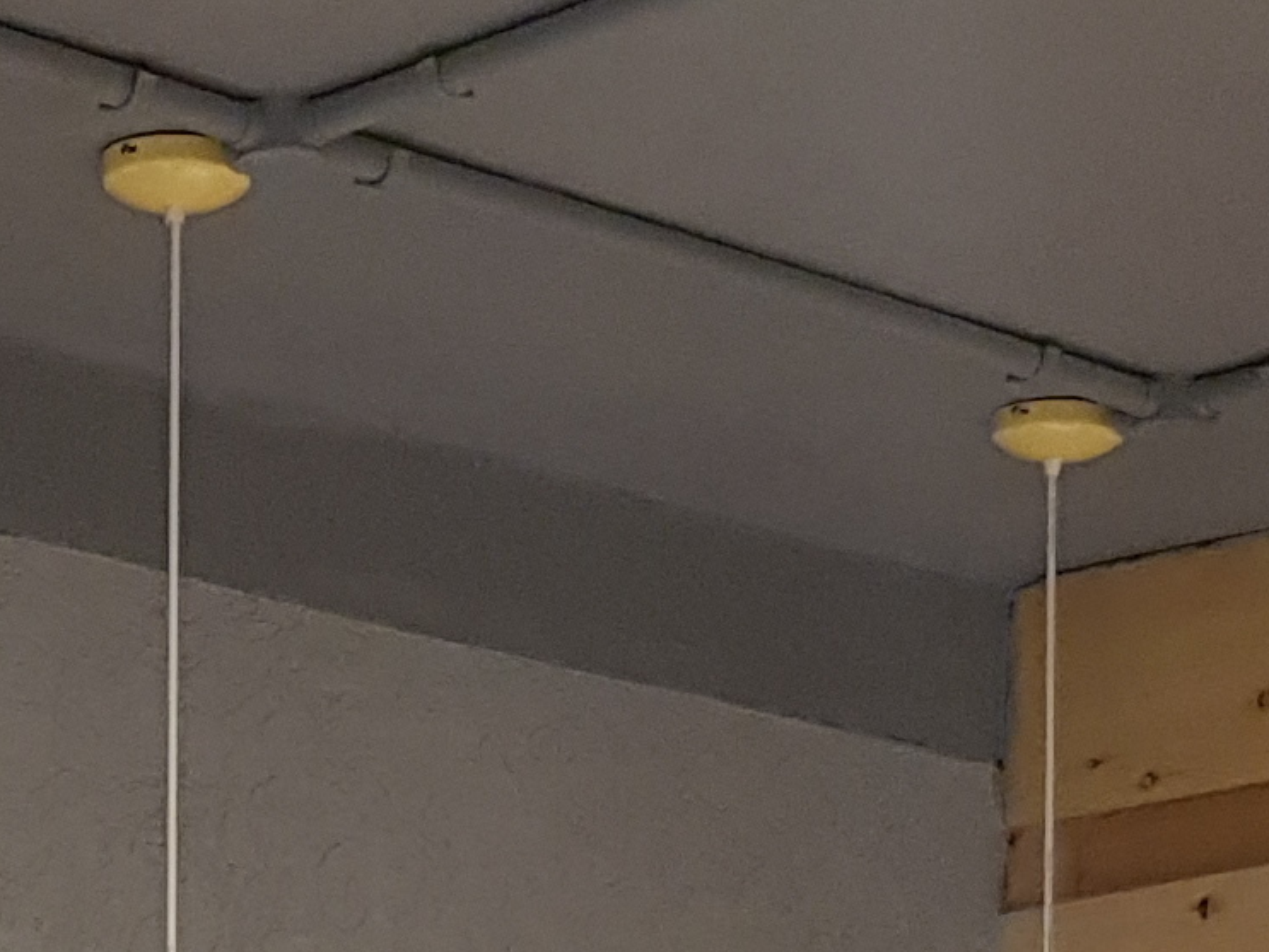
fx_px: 5171
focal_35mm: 141
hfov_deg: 13.8
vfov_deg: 9.6
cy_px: 2073
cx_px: 19
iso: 160
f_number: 1.7
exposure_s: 1/33
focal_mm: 4.2
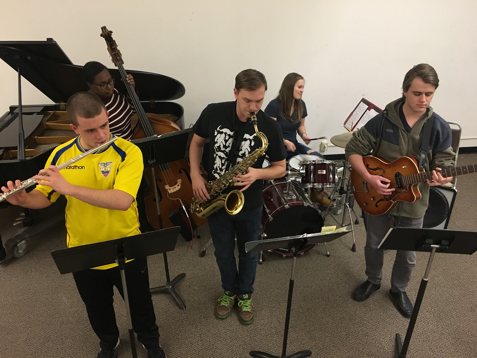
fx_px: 400
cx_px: 238
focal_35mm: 29
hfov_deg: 61.7
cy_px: 179
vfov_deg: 48.2
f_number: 2.2
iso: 200
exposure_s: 1/20
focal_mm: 4.15
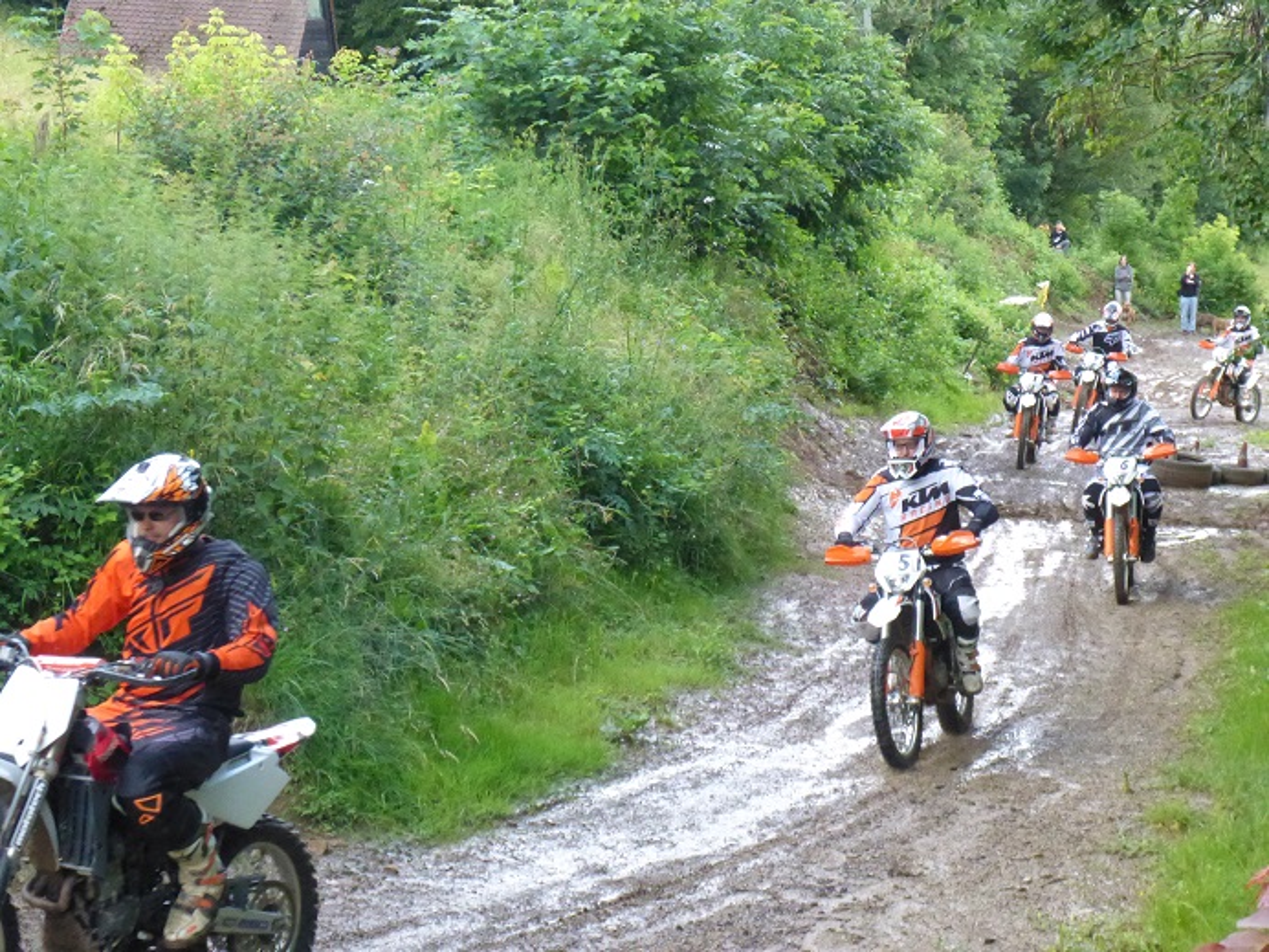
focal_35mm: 86
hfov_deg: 22.8
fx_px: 3153
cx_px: 634
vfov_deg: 17.2
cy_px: 476
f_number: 5.6
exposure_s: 1/400
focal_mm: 15.3
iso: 1250
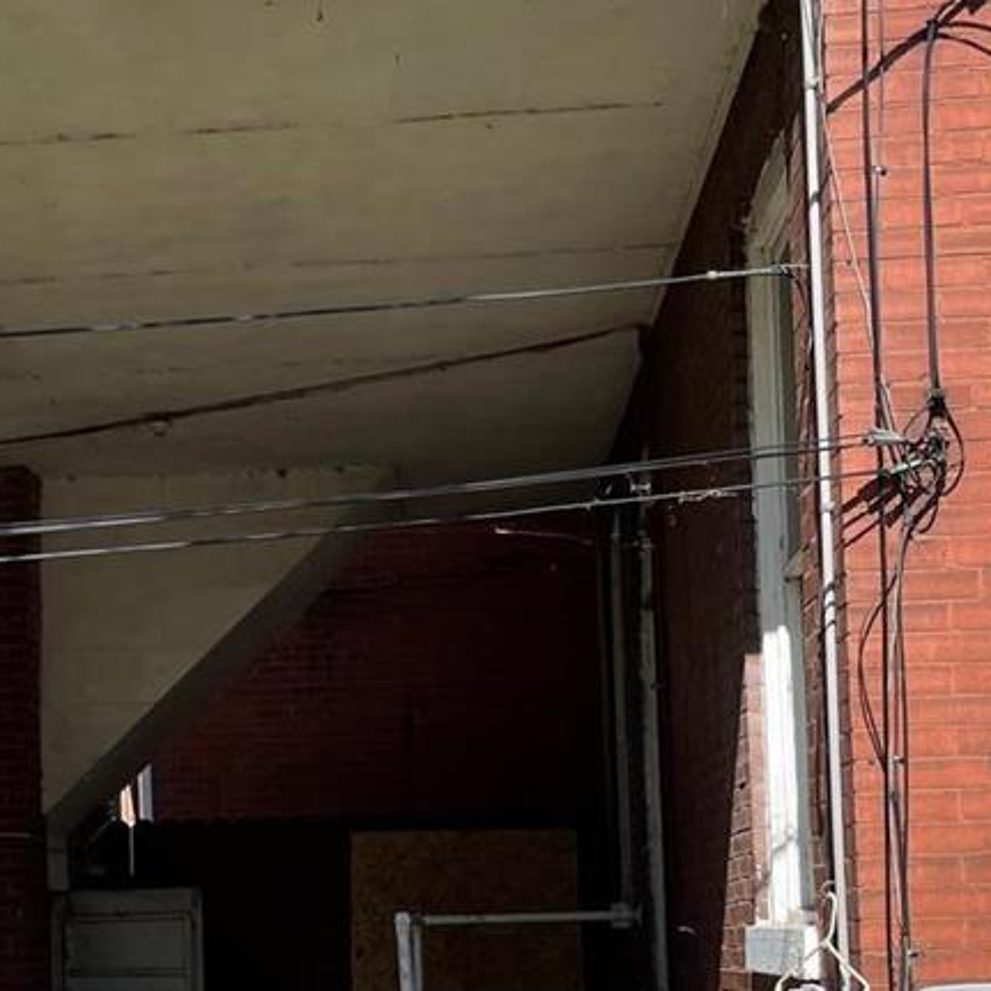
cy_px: 809
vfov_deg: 26.3
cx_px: 251
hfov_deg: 26.5
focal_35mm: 64
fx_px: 2073
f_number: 1.6
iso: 32
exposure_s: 1/2786
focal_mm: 5.1
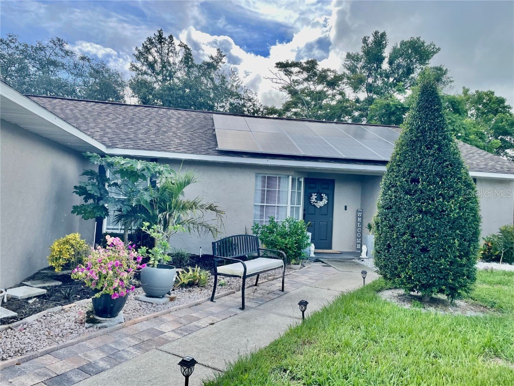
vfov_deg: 53.1
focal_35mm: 26
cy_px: 193
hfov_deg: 67.3
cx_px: 257
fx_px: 386
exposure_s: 1/1247
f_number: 1.6
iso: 32
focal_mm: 4.2
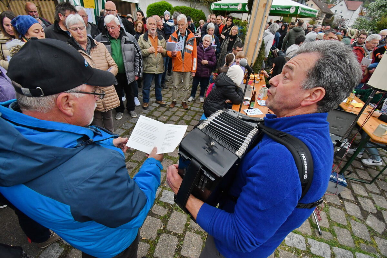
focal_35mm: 15
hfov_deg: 100.4
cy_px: 129
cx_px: 194
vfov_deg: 77.3
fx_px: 161
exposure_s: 1/200
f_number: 7.1
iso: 2000
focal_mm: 10
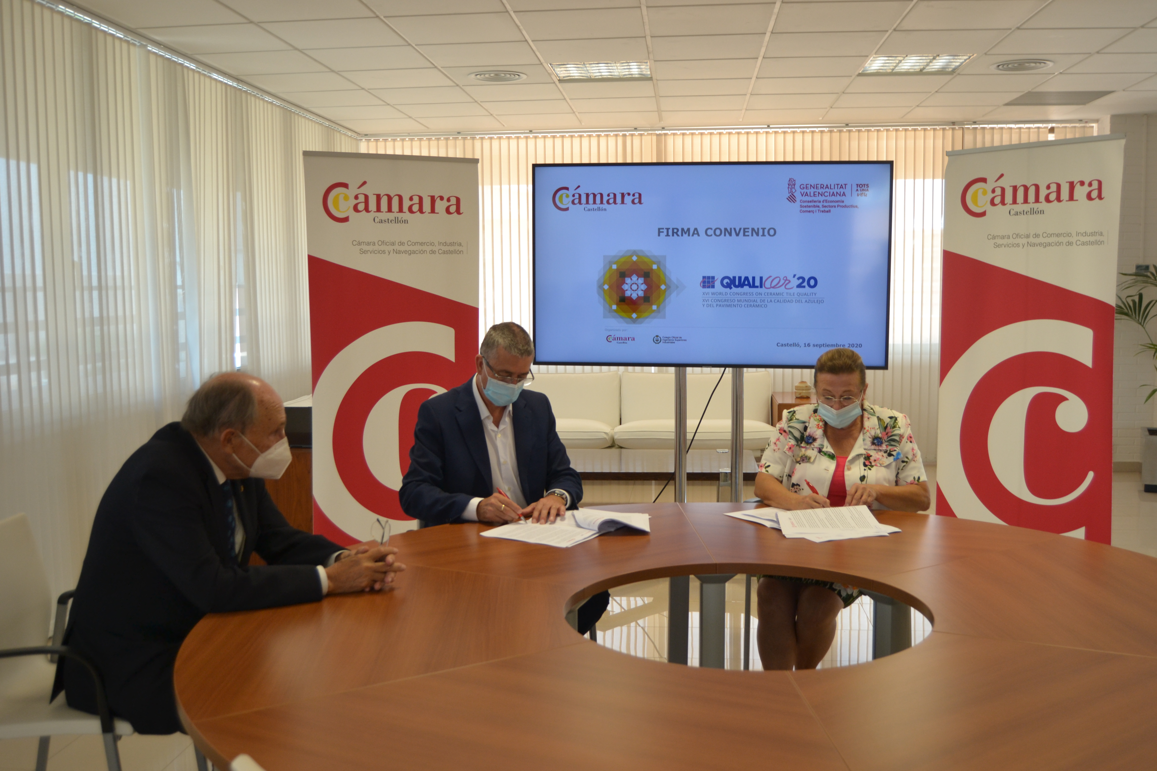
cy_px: 386
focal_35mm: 33
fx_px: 1061
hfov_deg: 57.2
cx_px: 578
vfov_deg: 40.0
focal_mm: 22
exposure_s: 1/125
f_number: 3.5
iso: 400
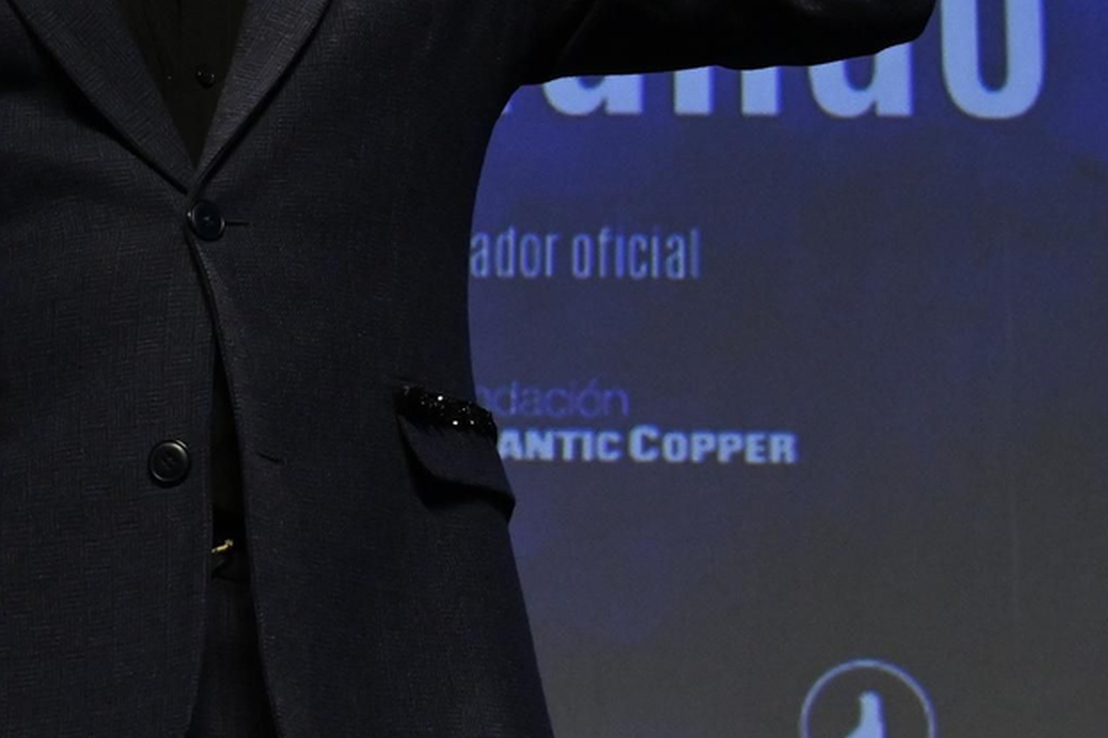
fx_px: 5937
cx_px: 221
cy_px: -178
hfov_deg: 10.6
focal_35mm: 193
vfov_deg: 7.0
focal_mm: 50
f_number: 6.3
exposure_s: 1/200
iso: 3200
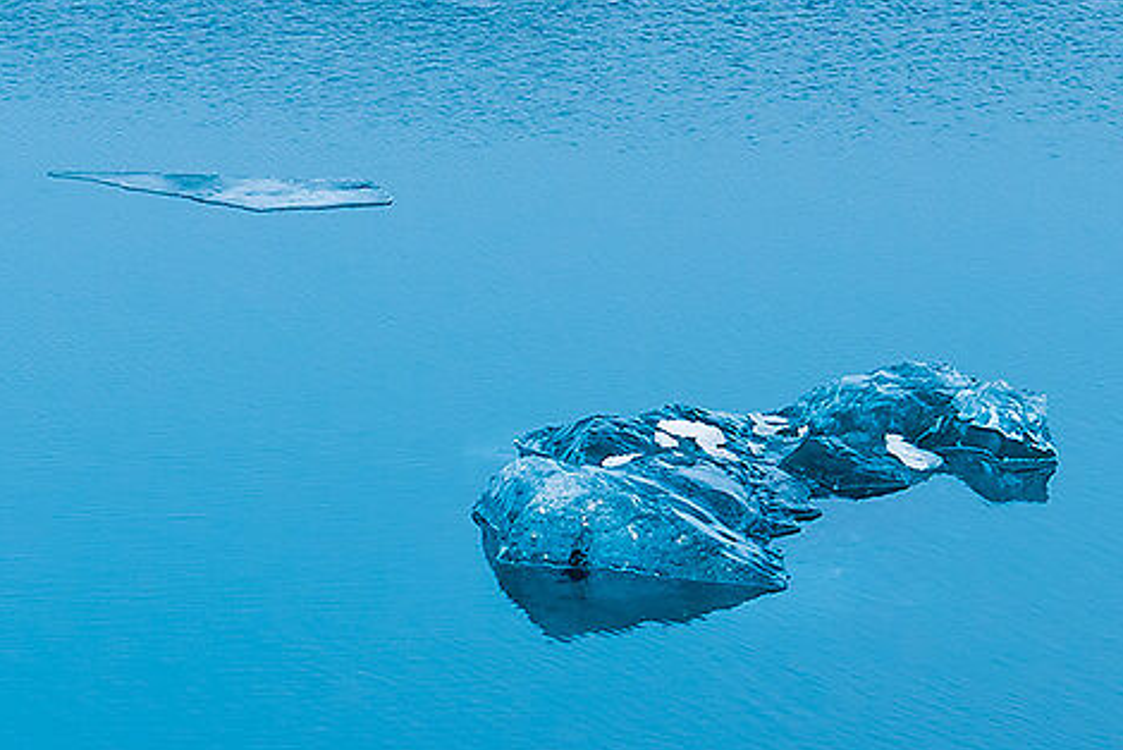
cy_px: -1061
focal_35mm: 245
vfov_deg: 5.4
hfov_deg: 8.4
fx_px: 7647
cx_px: 358
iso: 64
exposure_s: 1/13
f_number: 9
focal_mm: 48
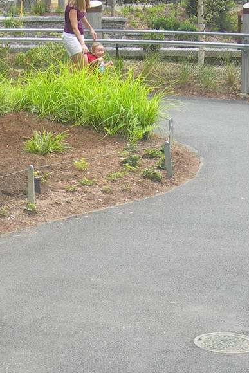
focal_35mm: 109
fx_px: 1130
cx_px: 10
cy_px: 332
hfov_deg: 12.4
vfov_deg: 18.5
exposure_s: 1/290
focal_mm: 7.8
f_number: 2.8
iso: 50
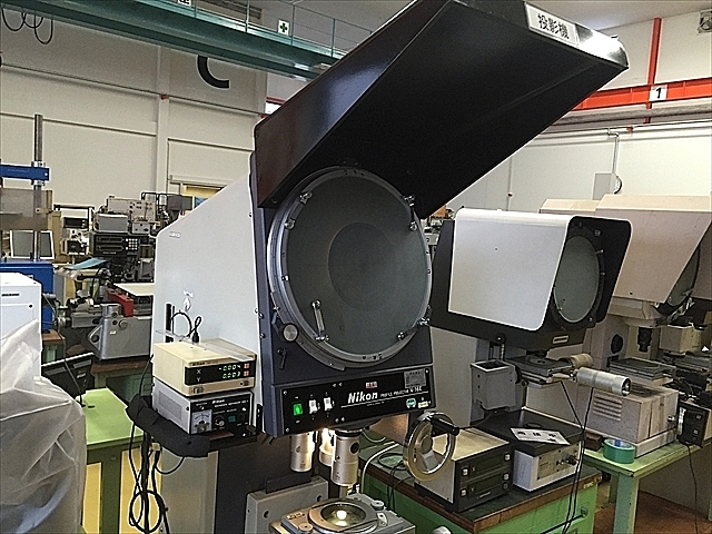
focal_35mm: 29
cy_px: 267
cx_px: 356
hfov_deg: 61.7
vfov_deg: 48.2
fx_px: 596
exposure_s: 1/30
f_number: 2.2
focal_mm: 4.15
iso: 160
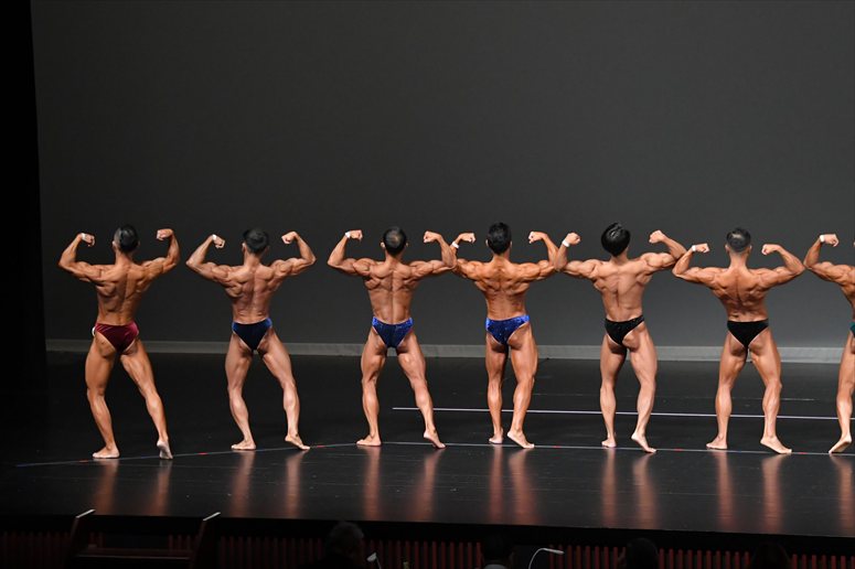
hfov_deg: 13.1
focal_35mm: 157
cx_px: 428
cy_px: 284
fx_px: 3727
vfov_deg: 8.7
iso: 4000
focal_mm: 105
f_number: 5.6
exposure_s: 1/400
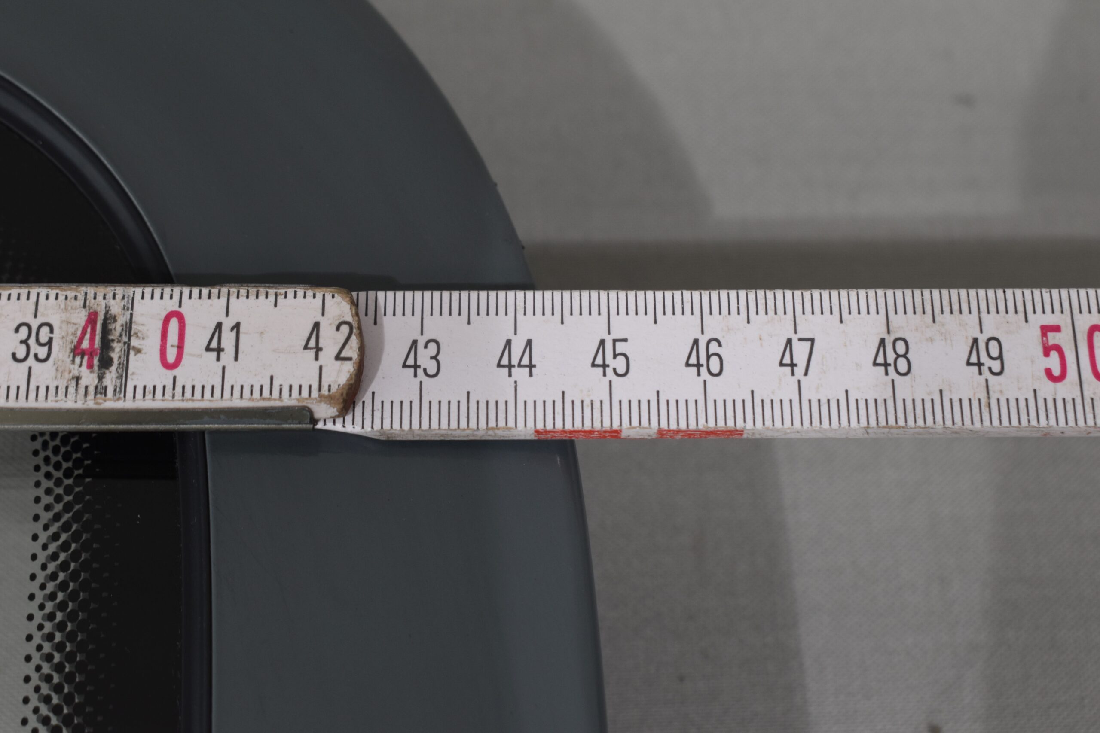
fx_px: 1833
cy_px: 366
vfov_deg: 22.6
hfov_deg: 33.4
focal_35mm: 60
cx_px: 550
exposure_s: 1/60
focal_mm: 40
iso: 400
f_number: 8
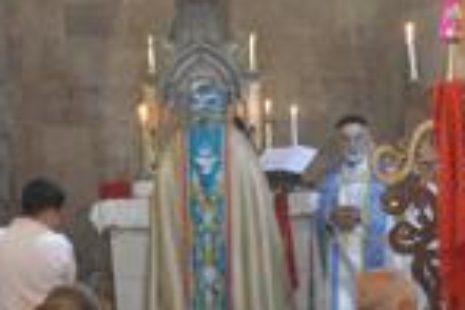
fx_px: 3087
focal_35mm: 239
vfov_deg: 5.7
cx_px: 237
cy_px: 364
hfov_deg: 8.6
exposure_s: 1/15
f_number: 4.8
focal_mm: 38
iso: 900
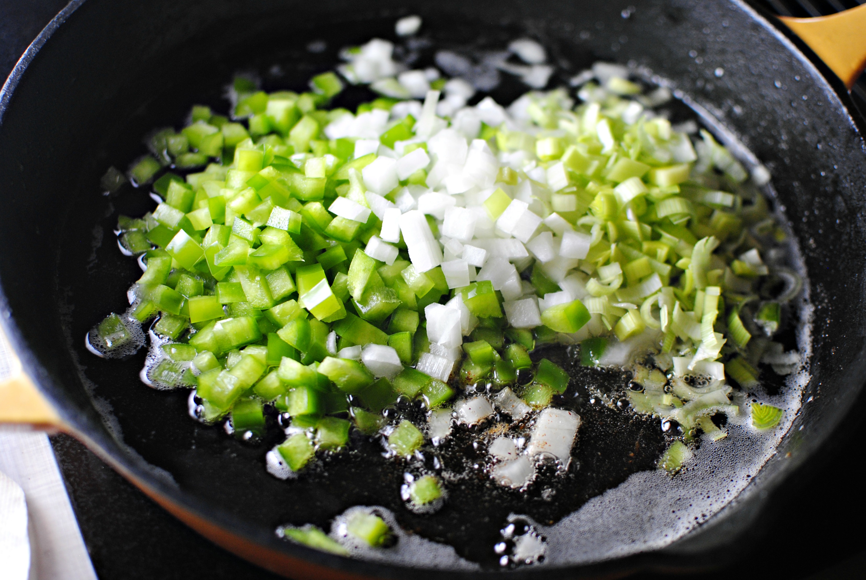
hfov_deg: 37.8
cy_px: 290
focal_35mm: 52
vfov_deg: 25.8
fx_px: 1265
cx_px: 433
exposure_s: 1/125
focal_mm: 35
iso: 400
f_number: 2.2
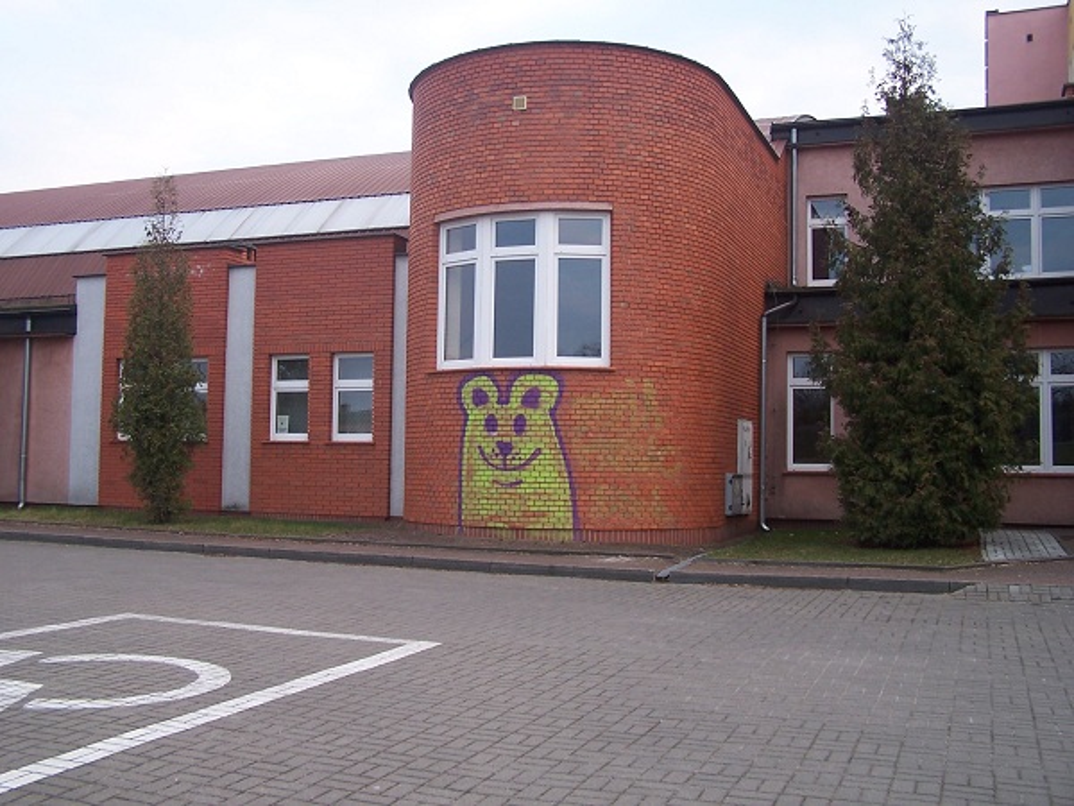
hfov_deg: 49.0
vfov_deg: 37.7
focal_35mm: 38
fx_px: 1179
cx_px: 537
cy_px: 403
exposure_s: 1/60
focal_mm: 6.3
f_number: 2.8
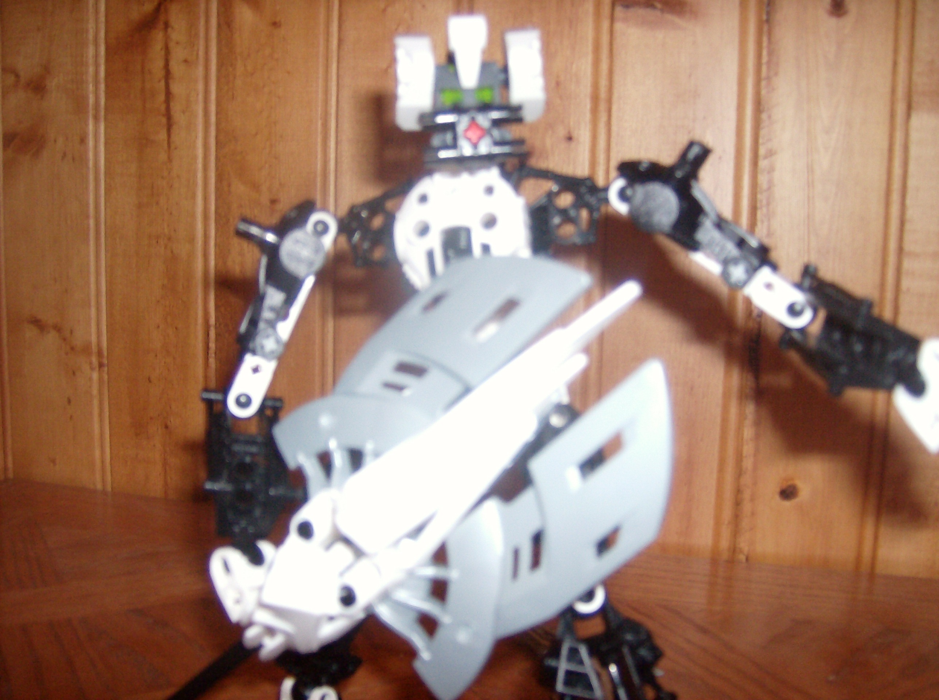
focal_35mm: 36
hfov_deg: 51.5
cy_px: 350
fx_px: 974
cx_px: 470
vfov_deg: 39.5
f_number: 2.8
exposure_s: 1/60
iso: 200
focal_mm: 6
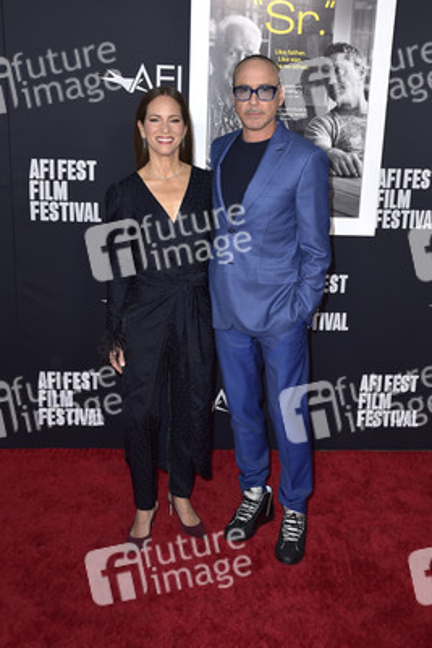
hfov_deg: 35.1
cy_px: 324
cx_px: 216
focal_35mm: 38
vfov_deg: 50.7
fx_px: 683
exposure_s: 1/200
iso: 500
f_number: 6.3
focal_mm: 38
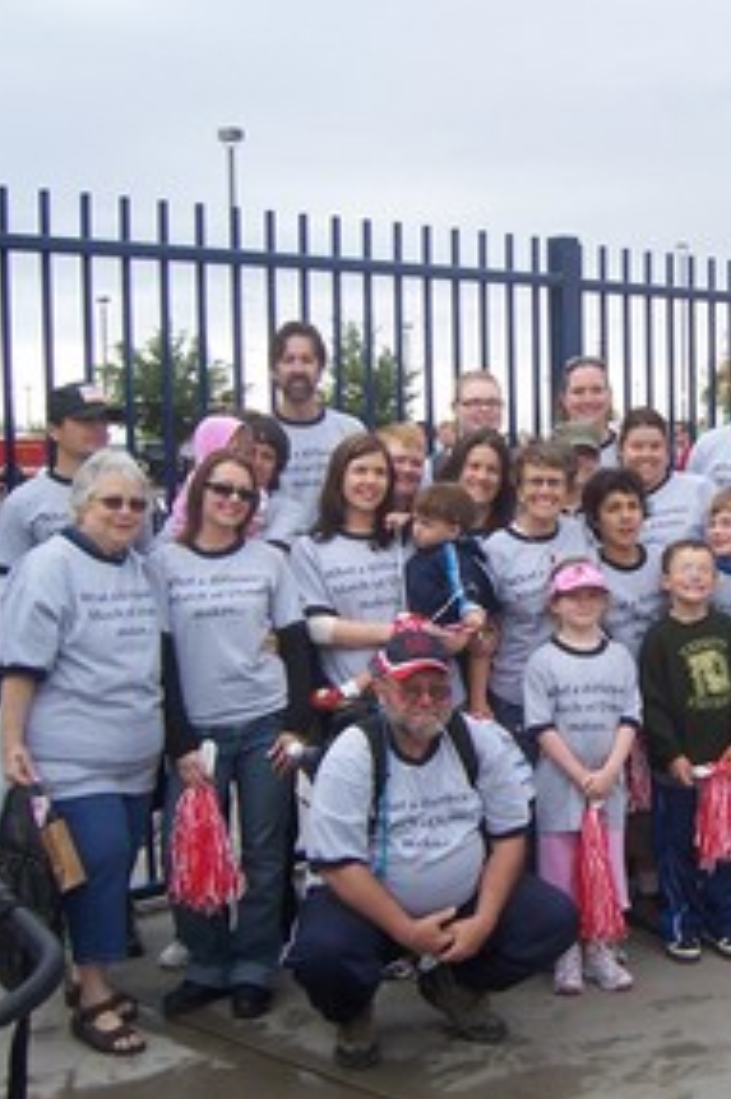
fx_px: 1555
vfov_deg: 38.9
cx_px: 630
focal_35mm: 51
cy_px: 550
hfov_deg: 25.8
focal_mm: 6
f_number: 3
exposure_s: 1/125
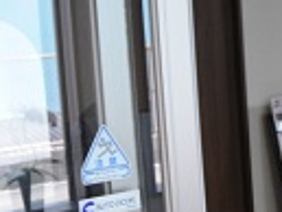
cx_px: 348
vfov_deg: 14.4
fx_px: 840
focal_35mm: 103
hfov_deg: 18.0
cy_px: 105
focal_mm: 18
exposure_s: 1/60
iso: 400
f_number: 4
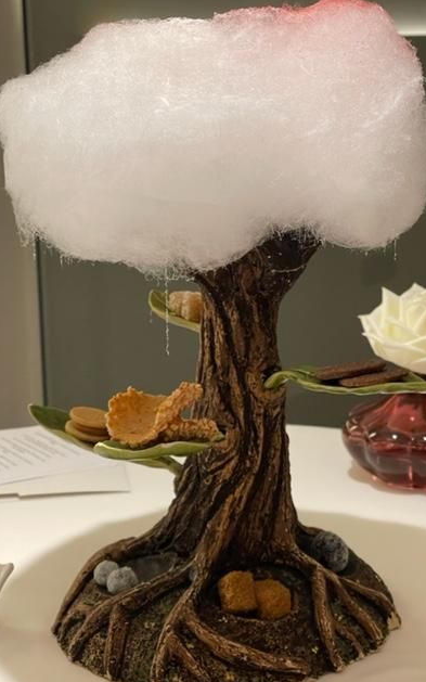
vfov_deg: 29.8
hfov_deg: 18.8
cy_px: 345
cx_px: 256
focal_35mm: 69
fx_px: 1282
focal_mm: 7.5
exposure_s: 1/60
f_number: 2.2
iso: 320
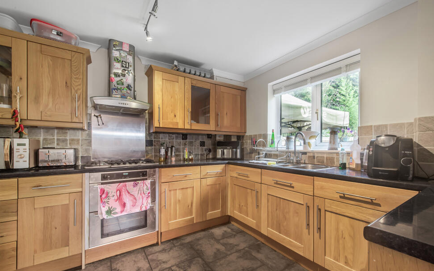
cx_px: 222
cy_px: 151
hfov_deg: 101.5
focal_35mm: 15
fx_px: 177
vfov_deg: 74.5
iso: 200
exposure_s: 1
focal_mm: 14
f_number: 16
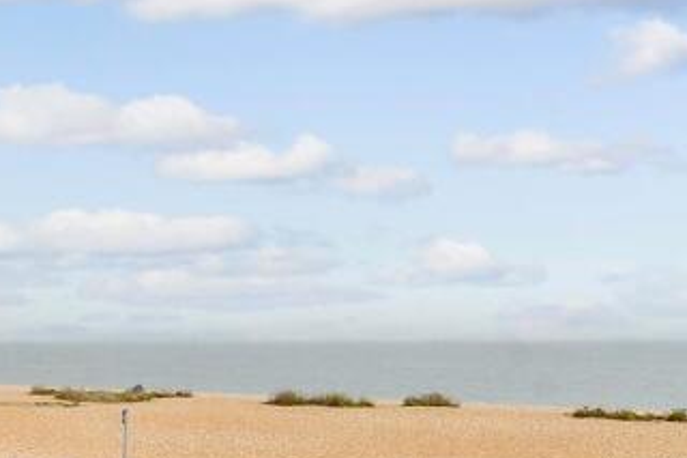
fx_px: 915
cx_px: -223
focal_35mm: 48
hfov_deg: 31.1
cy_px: 397
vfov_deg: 27.2
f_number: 8
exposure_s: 1/640
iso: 250
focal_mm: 10
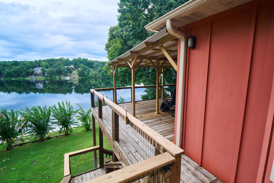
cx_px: 137
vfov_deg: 73.7
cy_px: 92
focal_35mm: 16
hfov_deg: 96.7
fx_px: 122
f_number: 4
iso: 250
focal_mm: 16
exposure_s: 1/160
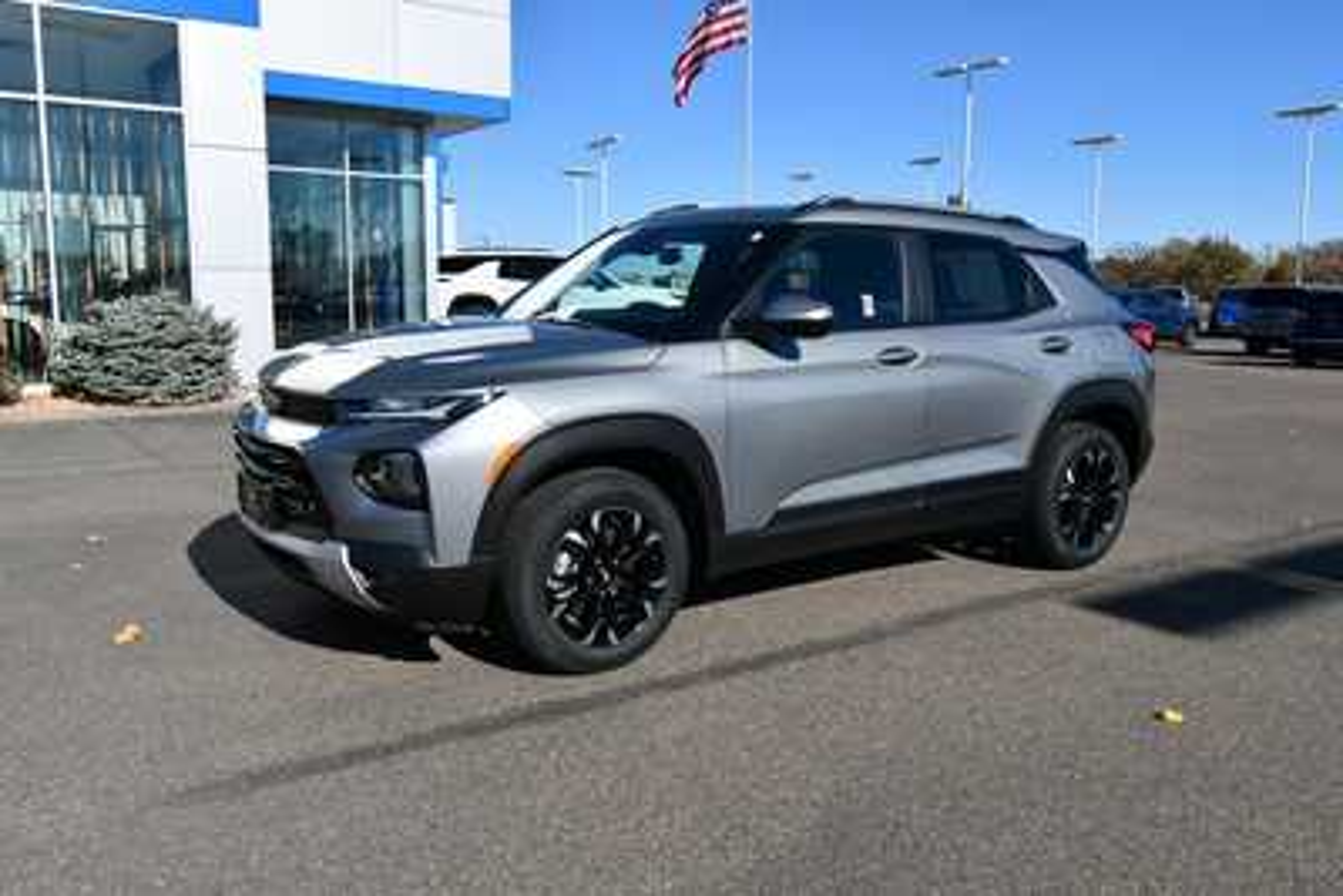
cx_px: 672
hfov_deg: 61.9
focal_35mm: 30
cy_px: 448
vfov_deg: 43.6
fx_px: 1120
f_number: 9
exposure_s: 1/320
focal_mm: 20
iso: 100
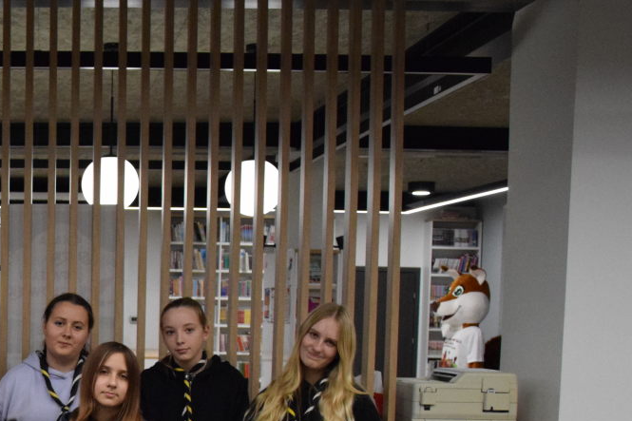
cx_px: -60
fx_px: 1141
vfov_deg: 20.2
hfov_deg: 28.2
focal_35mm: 65
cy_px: 423
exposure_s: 1/500
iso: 3200
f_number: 3.5
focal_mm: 18
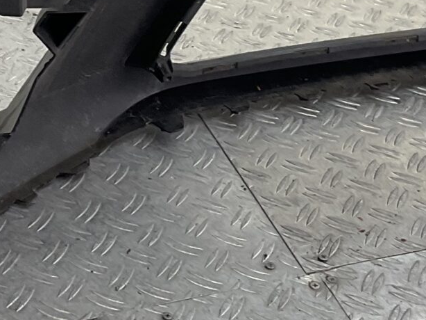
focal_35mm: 121
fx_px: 1488
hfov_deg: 16.3
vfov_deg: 12.1
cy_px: -21
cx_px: 141
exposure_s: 1/120
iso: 32
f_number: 1.8
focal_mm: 3
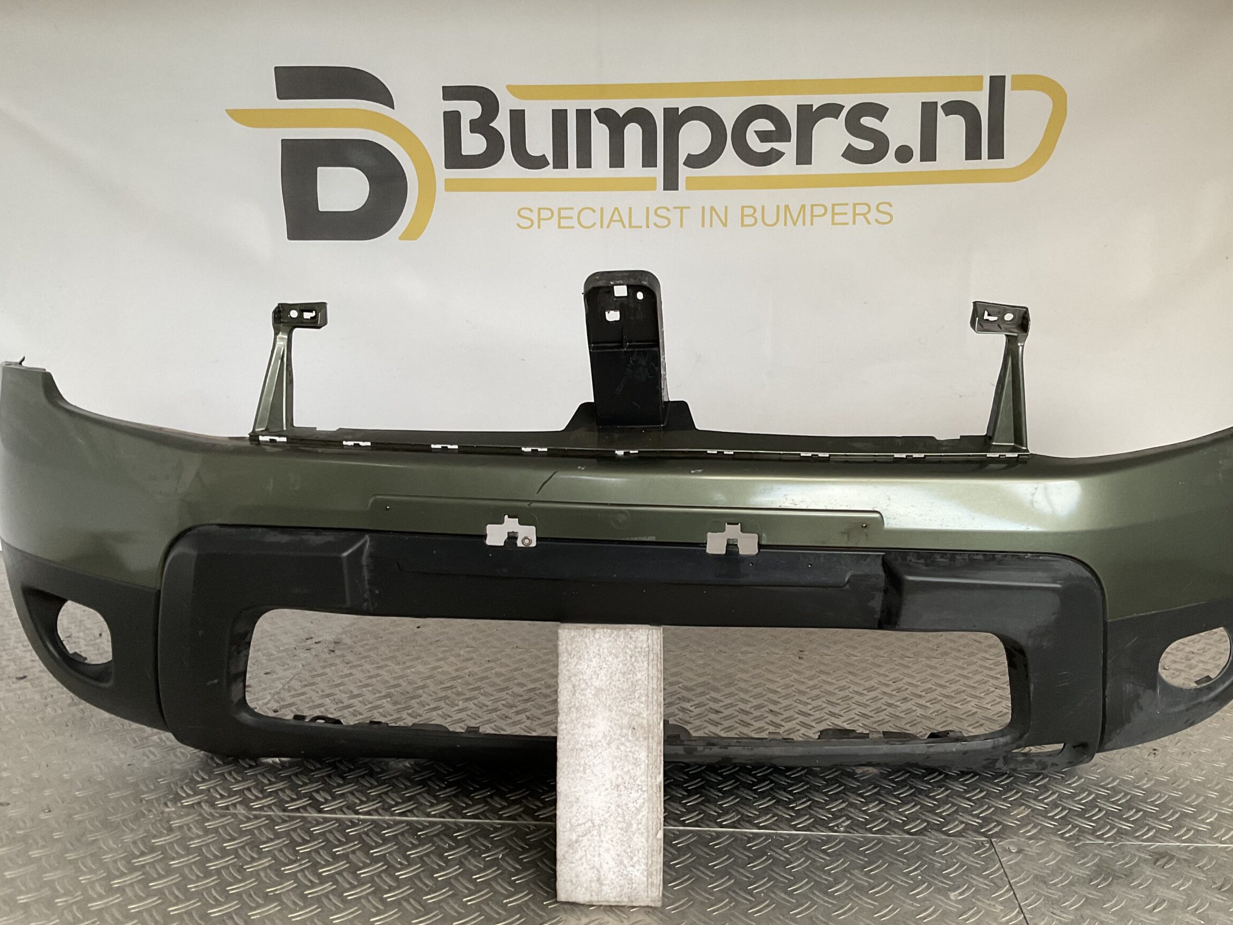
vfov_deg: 44.2
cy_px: 469
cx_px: 653
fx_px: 1140
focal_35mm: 32
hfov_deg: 56.8
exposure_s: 1/50
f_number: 1.8
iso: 80
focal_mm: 3
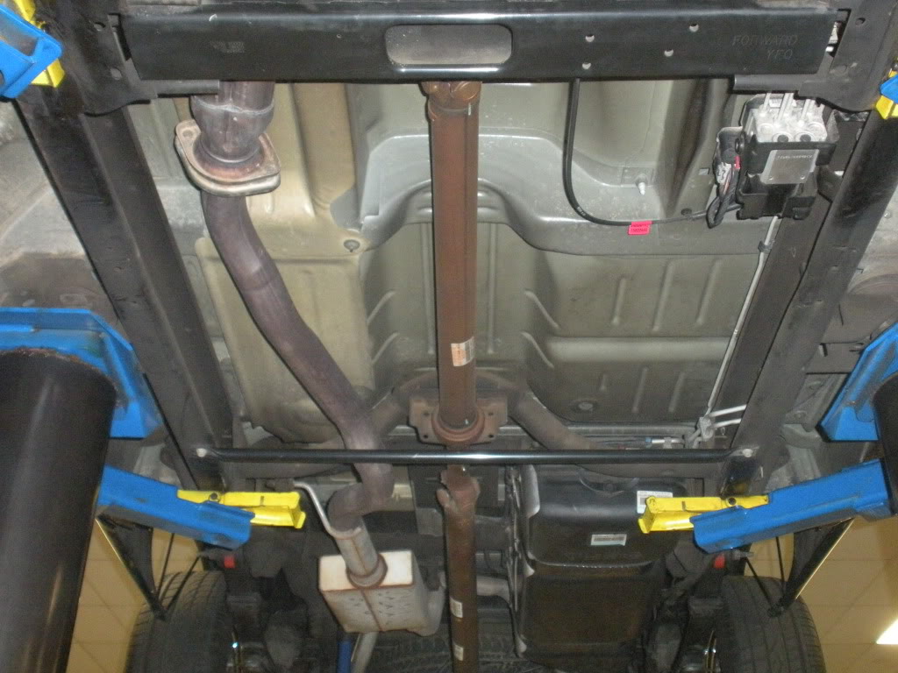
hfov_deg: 43.9
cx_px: 449
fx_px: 1115
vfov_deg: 33.6
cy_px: 336
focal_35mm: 43
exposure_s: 1/60
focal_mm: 7.7
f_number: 4
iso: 752
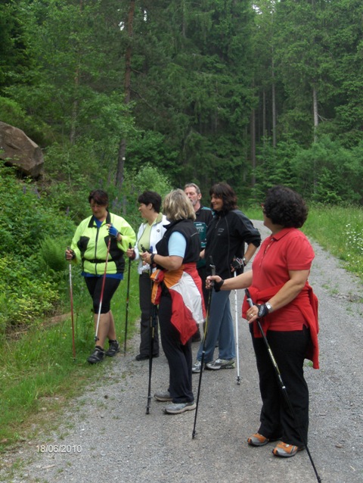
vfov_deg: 42.9
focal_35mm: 44
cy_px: 242
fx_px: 614
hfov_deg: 32.9
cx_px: 182
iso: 198
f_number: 3
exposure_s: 1/108
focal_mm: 9.6
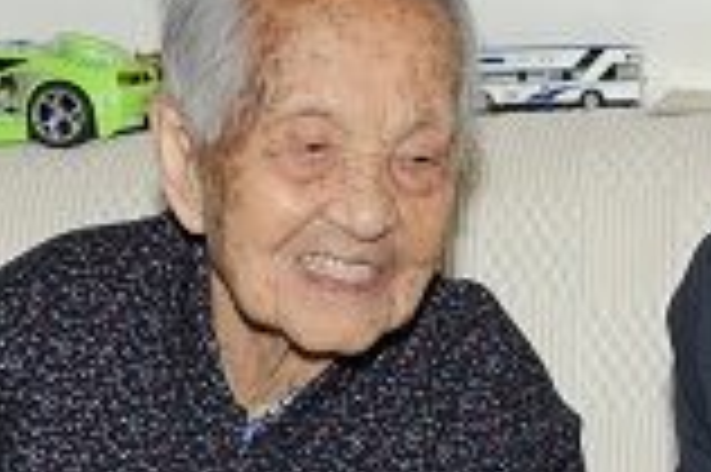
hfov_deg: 13.2
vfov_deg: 8.9
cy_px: 360
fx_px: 3038
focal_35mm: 154
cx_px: 634
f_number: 6.3
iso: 500
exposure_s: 1/60
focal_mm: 40
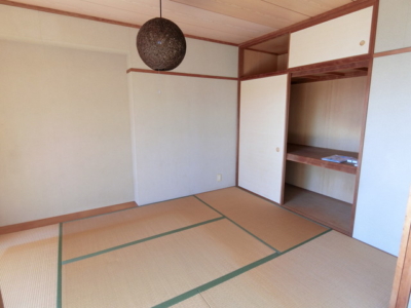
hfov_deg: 84.7
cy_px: 154
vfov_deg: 68.7
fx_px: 226
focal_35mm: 19
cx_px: 206
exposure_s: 1/60
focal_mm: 4.06
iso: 125
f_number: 2.7
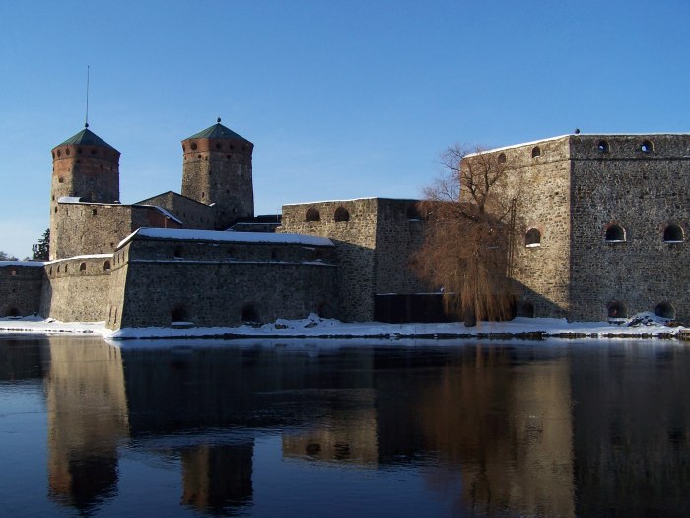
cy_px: 259
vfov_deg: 37.7
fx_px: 757
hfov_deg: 49.0
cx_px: 345
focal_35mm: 38
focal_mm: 6.3
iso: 80
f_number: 4
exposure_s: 1/500
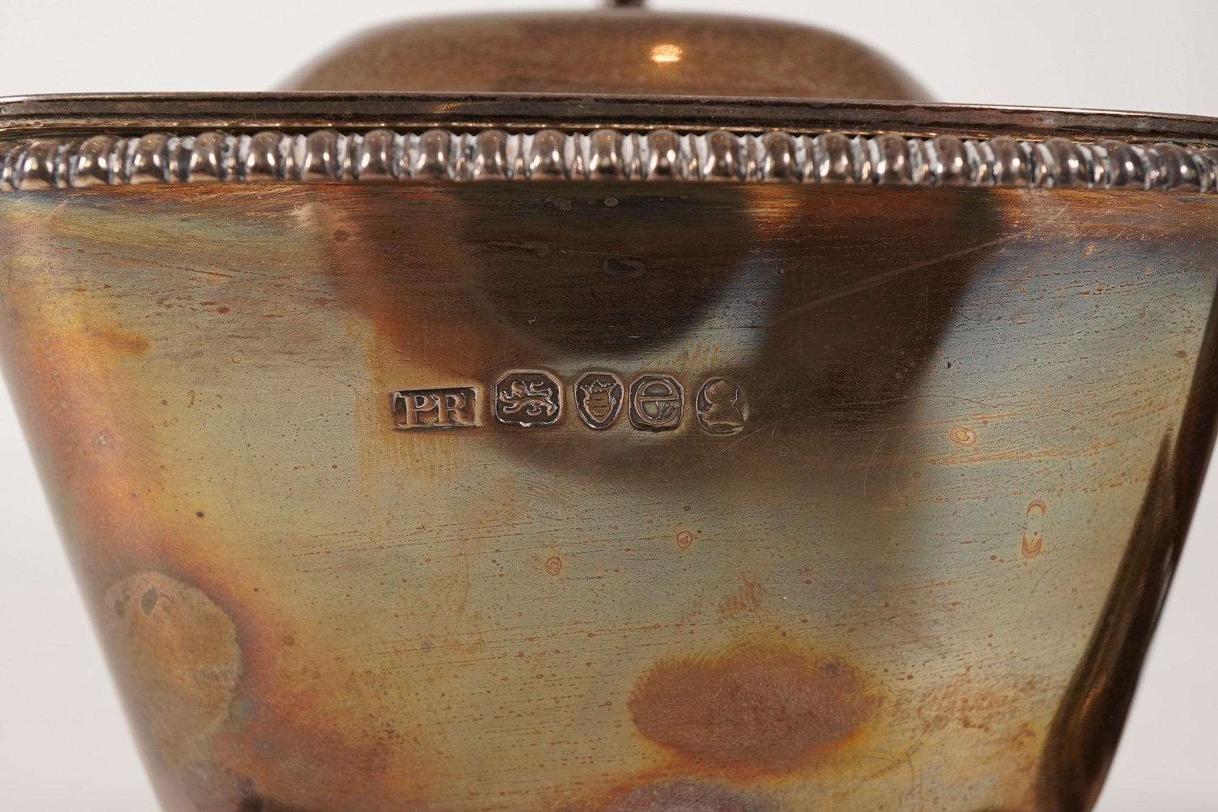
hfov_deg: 43.6
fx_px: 1523
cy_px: 406
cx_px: 609
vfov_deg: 29.9
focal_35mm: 45
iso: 400
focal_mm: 30
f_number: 16
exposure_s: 1/125
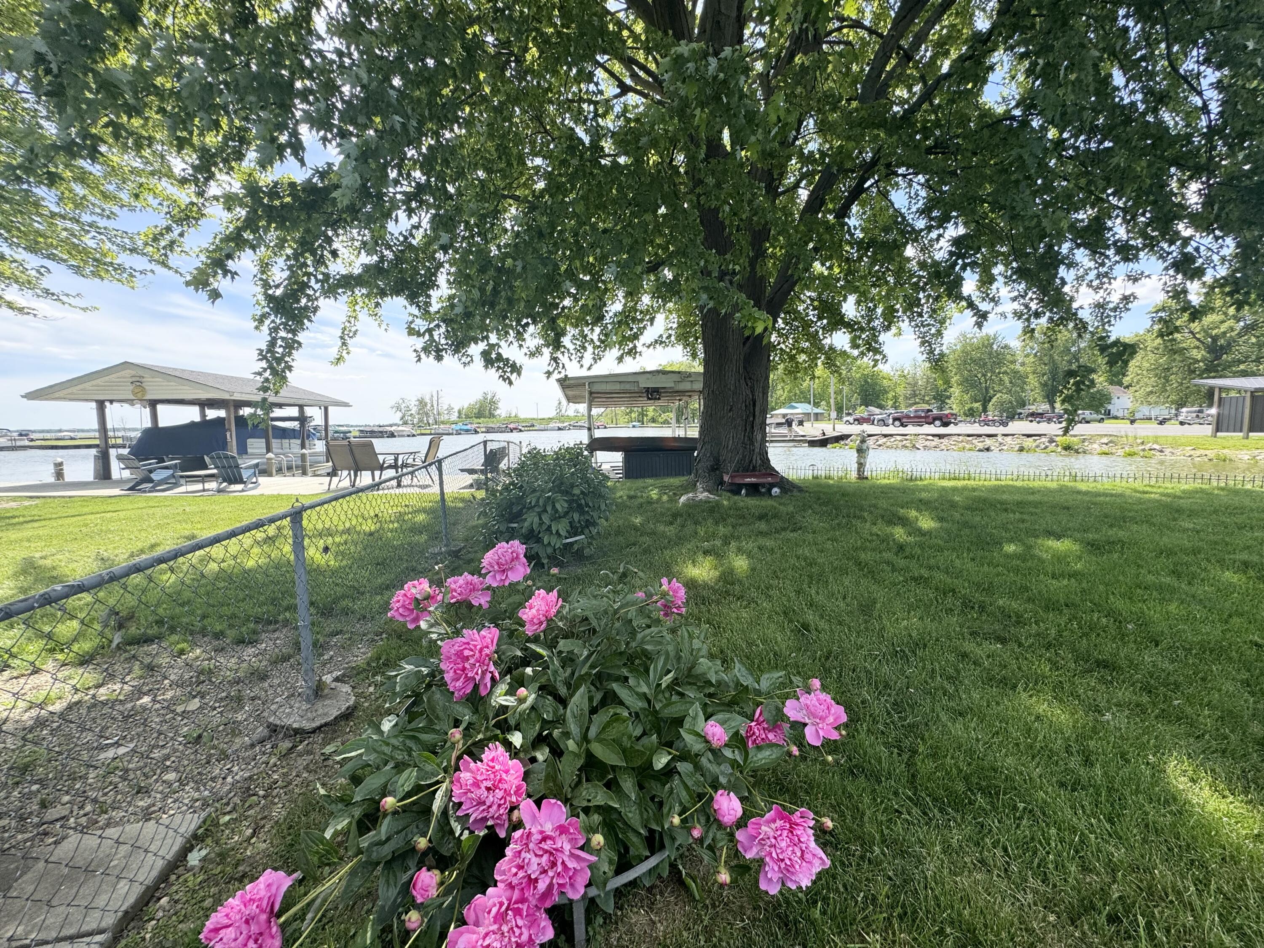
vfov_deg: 85.7
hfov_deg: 102.1
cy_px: 474
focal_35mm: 14
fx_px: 511
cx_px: 632
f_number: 2.2
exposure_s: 1/631
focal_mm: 2.22
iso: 40
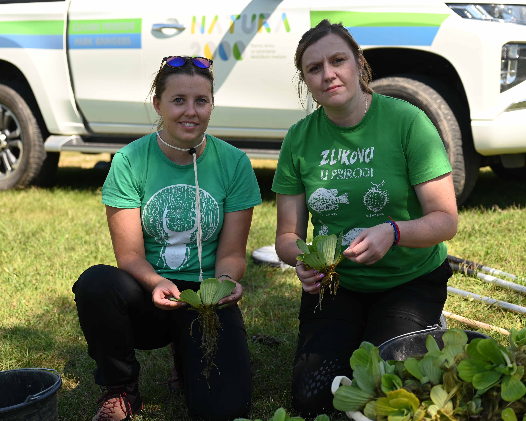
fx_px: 1230
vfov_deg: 19.4
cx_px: 249
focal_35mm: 79
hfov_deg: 24.1
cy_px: 211
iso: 100
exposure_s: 1/320
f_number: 5
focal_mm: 70
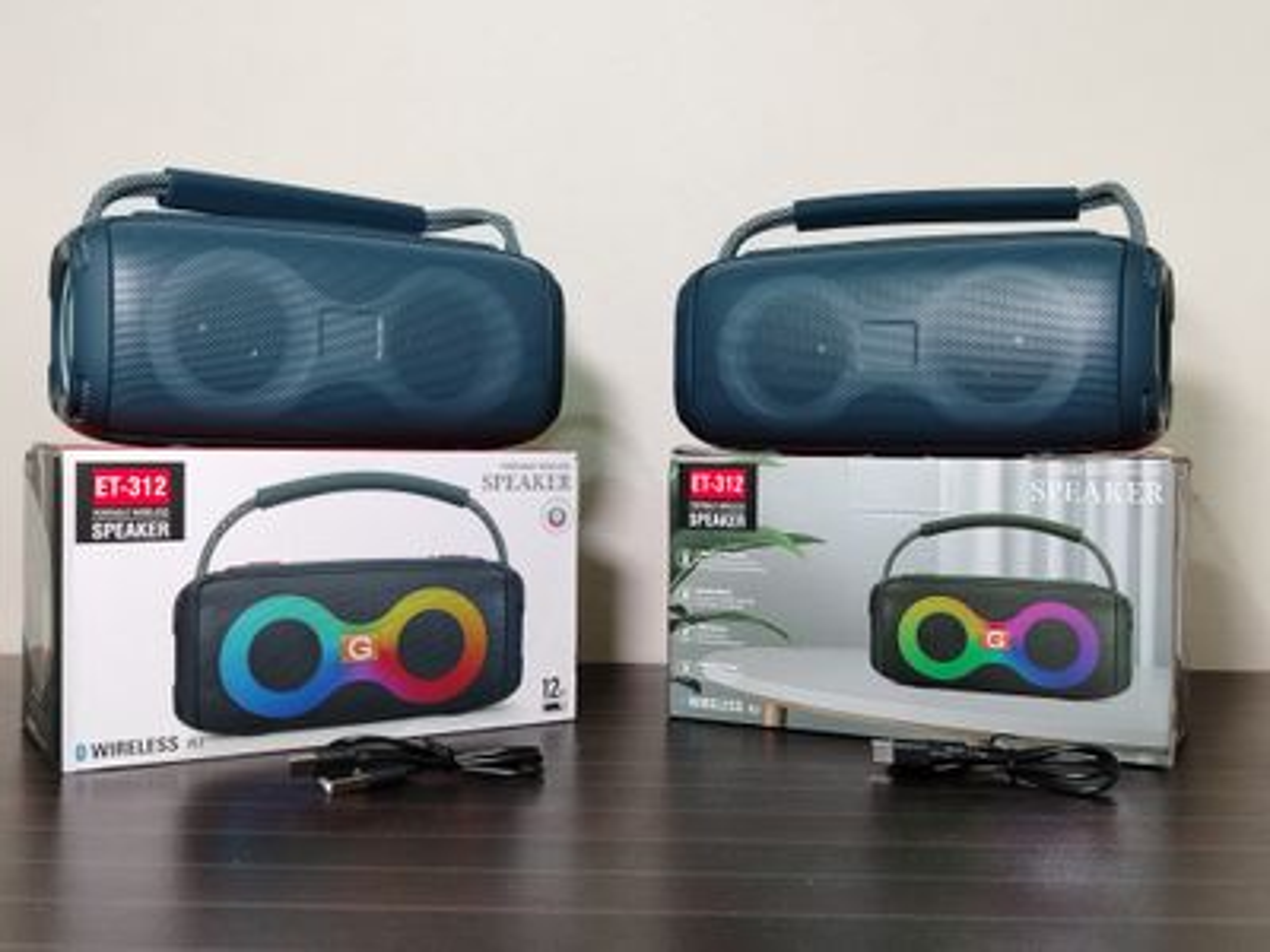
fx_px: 1357
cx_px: 635
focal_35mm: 37
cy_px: 476
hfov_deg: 50.1
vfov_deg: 38.7
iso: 721
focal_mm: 5.25
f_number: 1.75
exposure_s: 1/25
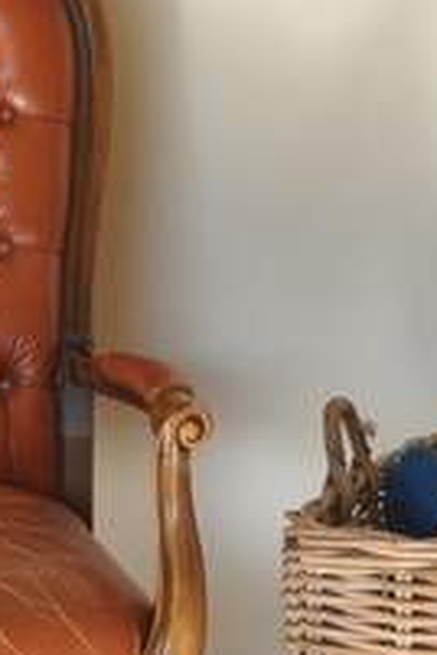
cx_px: 166
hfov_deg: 13.3
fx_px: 1875
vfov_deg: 19.3
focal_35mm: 103
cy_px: 23
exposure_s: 1/60
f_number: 8
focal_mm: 18
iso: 200
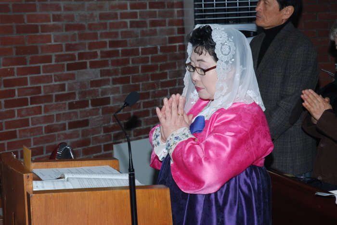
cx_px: 168
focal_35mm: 84
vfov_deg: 16.3
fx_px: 787
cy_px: 112
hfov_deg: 24.2
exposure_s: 1/60
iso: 200
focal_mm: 56
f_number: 7.1
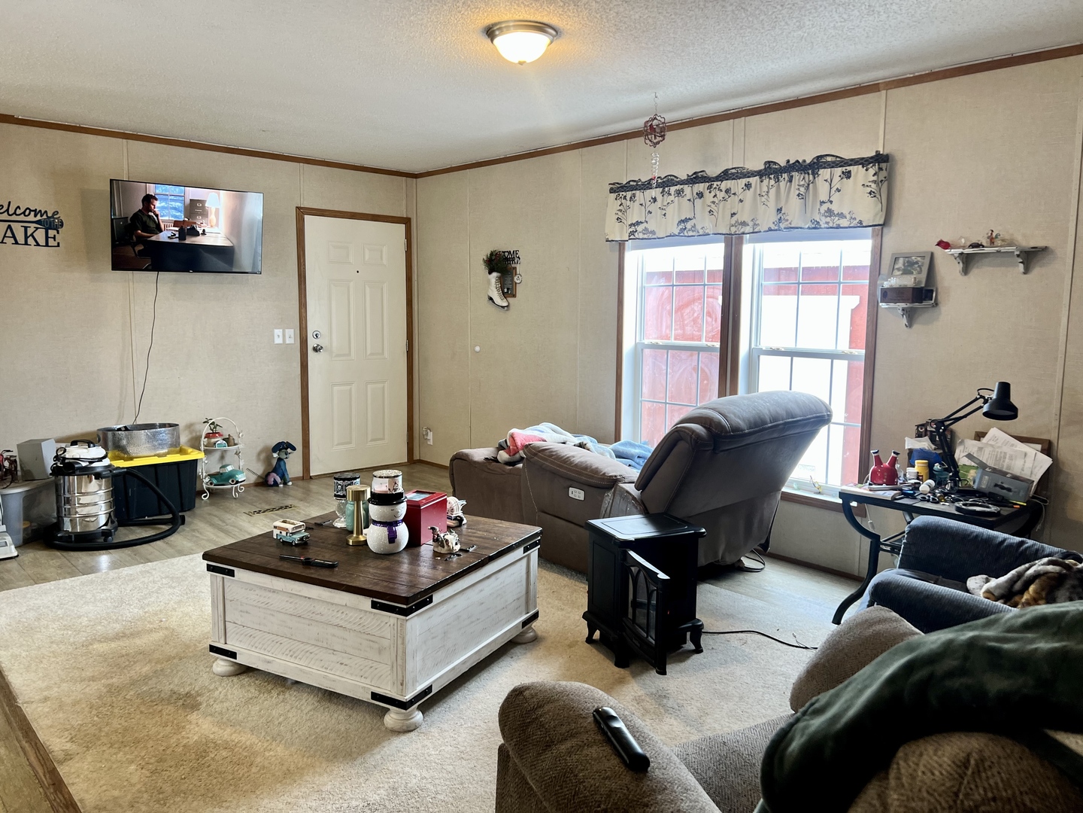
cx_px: 542
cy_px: 406
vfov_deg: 53.1
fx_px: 813
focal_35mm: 26
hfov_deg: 67.3
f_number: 1.5
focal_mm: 5.7
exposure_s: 1/60
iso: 64
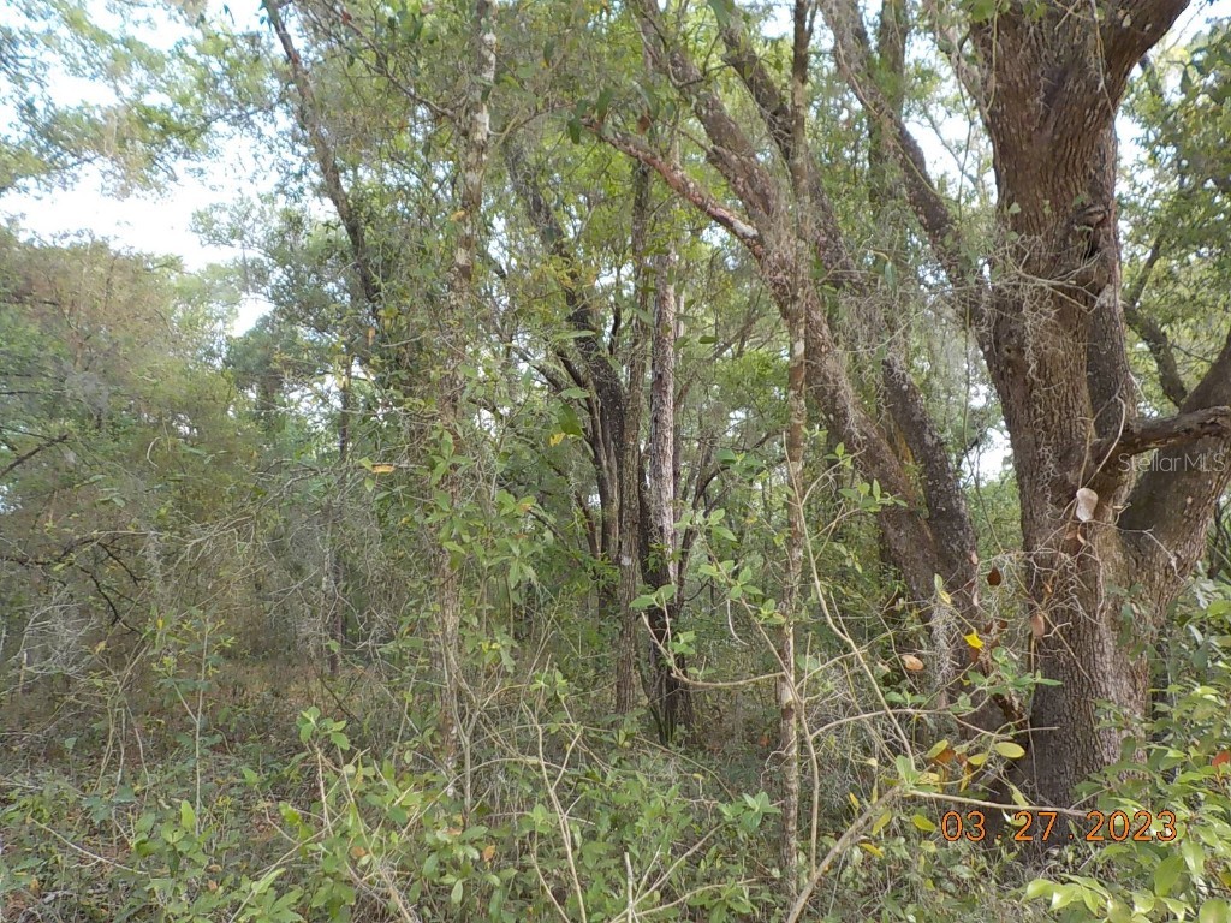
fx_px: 1067
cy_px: 462
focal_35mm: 30
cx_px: 616
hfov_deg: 60.0
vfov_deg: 46.8
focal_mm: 4.1
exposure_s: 1/80
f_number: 3.3
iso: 125
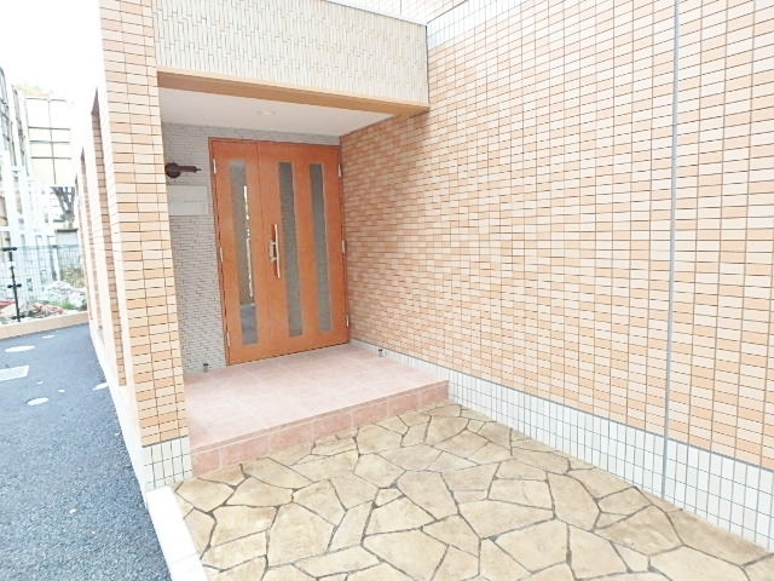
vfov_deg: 63.4
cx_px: 387
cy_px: 290
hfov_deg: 79.0
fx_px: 470
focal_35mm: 21
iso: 640
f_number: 3.5
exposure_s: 1/250
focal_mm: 3.7
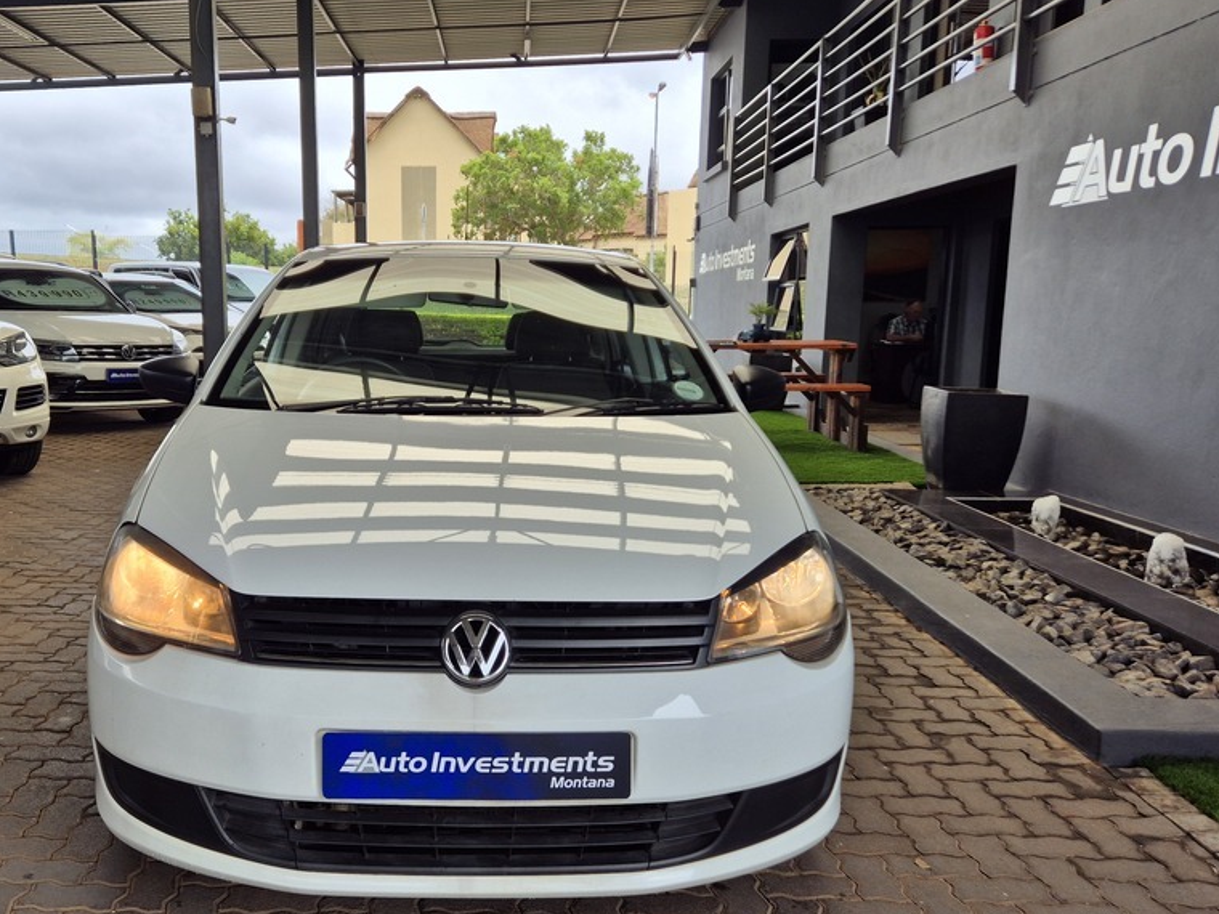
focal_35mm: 31
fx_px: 1092
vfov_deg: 45.4
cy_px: 465
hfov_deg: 57.9
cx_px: 486
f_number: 1.8
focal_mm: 5.4
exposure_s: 1/582
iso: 25
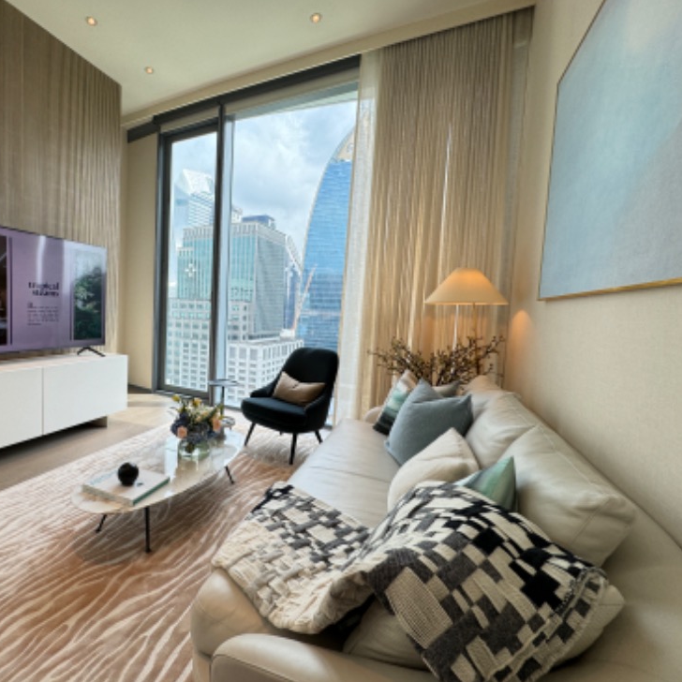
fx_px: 379
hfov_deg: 82.0
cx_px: 246
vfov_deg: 84.0
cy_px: 334
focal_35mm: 17
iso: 50
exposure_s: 1/99
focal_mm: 2.22
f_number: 2.2
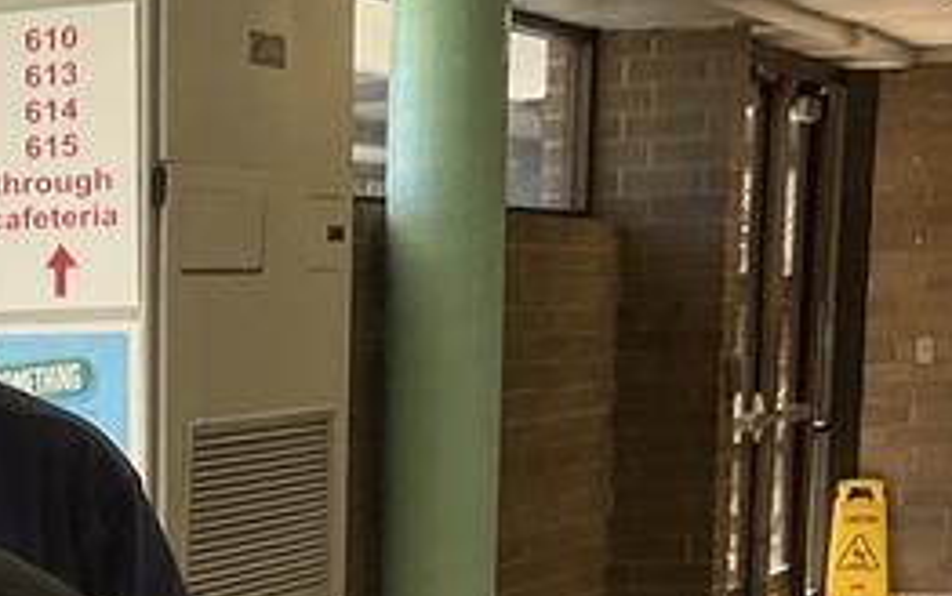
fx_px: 3115
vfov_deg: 10.5
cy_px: 912
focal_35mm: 120
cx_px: -196
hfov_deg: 16.6
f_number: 1.8
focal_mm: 3
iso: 16
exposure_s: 1/139
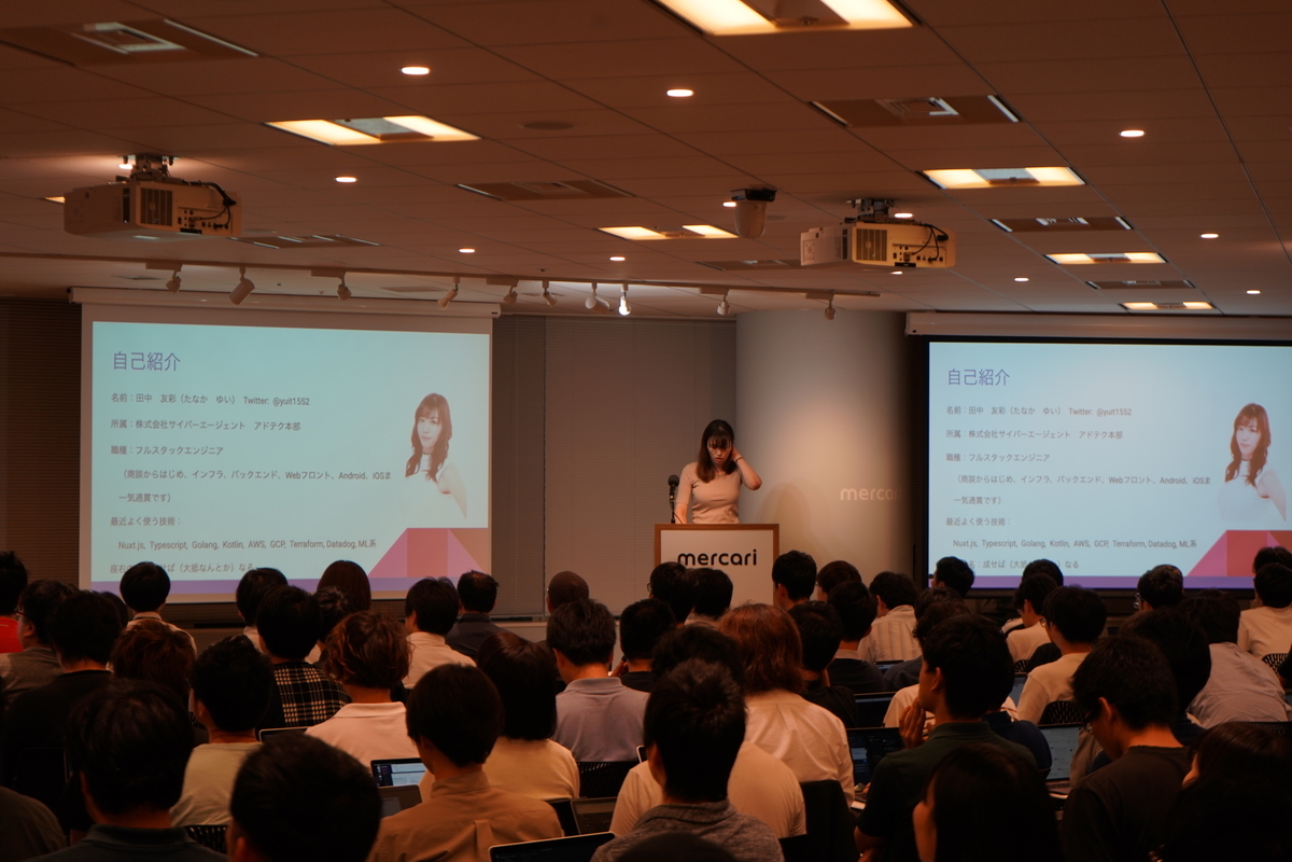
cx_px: 646
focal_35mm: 70
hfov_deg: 28.8
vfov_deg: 19.5
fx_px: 2512
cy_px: 431
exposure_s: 1/80
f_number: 5.6
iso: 250
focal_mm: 70
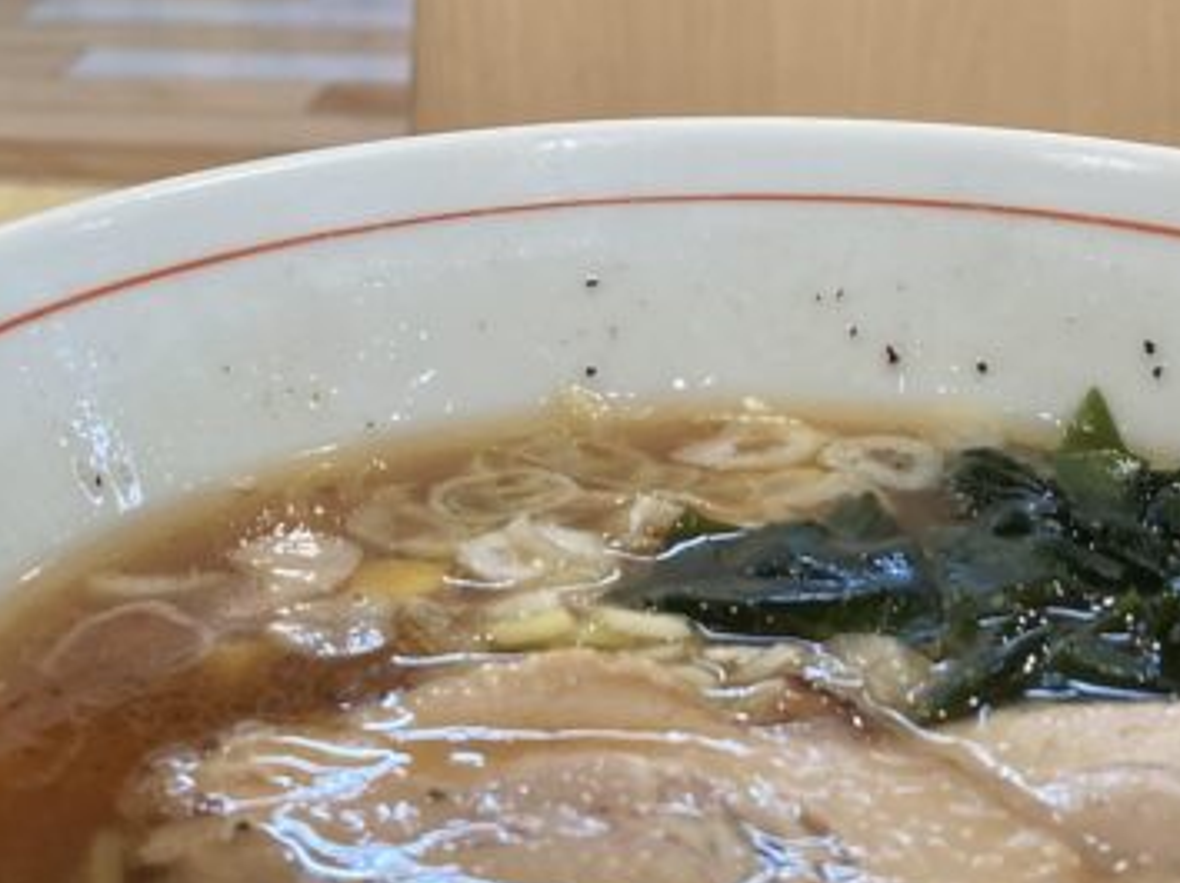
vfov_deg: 17.5
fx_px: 2759
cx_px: 683
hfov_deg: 24.1
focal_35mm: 81
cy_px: -113
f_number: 1.8
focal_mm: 3.99
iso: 50
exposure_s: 1/50
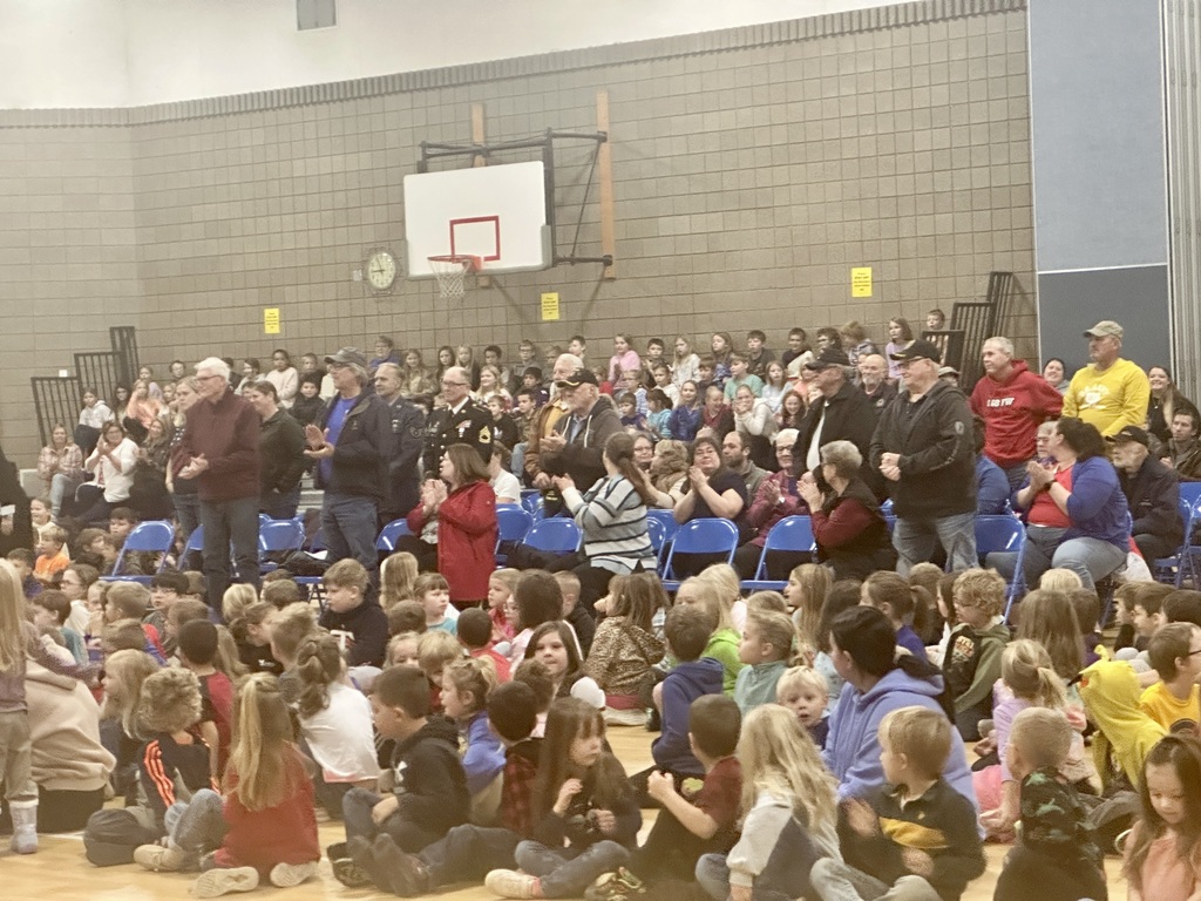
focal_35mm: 77
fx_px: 2672
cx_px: 600
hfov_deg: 25.3
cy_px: 450
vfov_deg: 19.1
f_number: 2.8
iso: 500
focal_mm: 9
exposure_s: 1/41
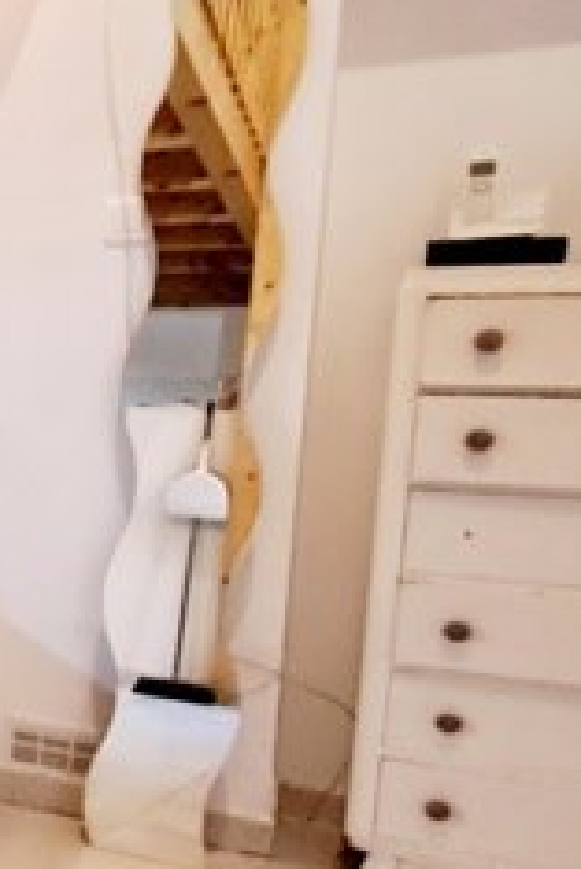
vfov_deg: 42.7
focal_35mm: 46
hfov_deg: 18.2
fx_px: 1112
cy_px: 455
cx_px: -611
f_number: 2.2
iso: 400
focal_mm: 1.42
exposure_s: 1/25
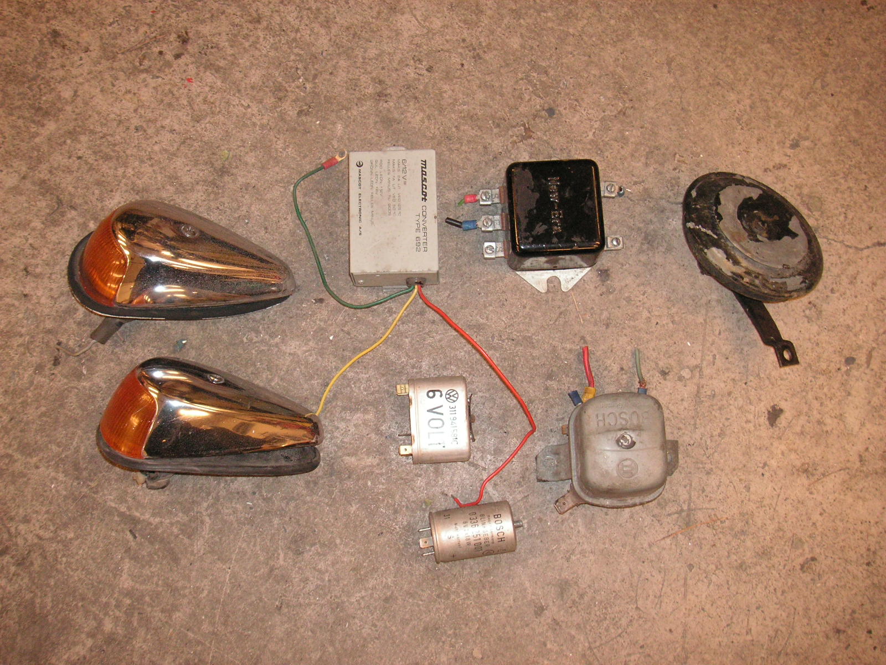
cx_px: 443
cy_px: 332
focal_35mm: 38
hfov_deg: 49.0
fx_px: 973
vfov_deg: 37.7
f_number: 3.3
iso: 160
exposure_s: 1/45
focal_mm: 6.3
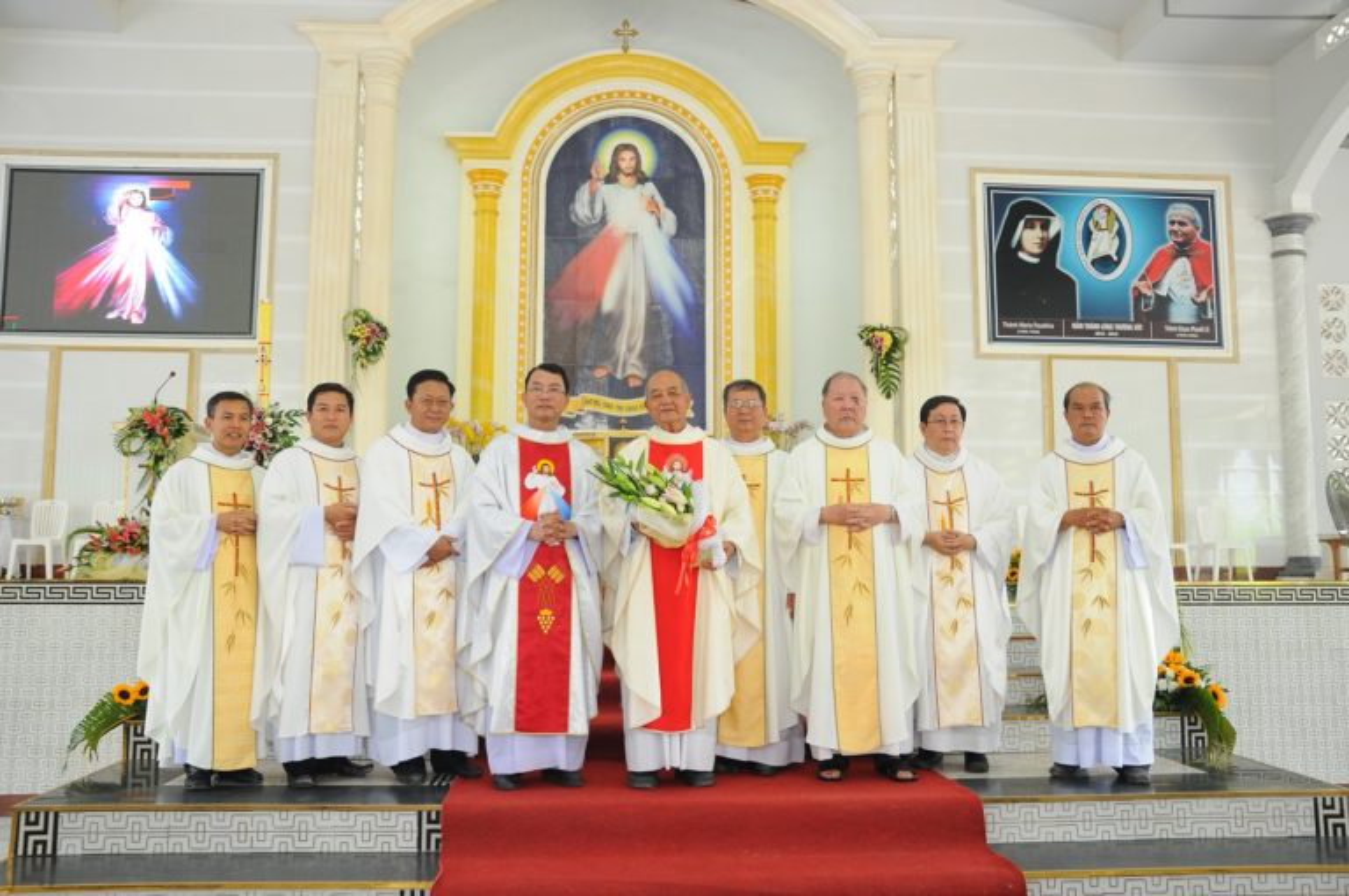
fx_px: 1179
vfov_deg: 41.6
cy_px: 448
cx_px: 674
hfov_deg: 59.6
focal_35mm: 32
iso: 640
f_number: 4.5
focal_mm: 21
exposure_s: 1/80
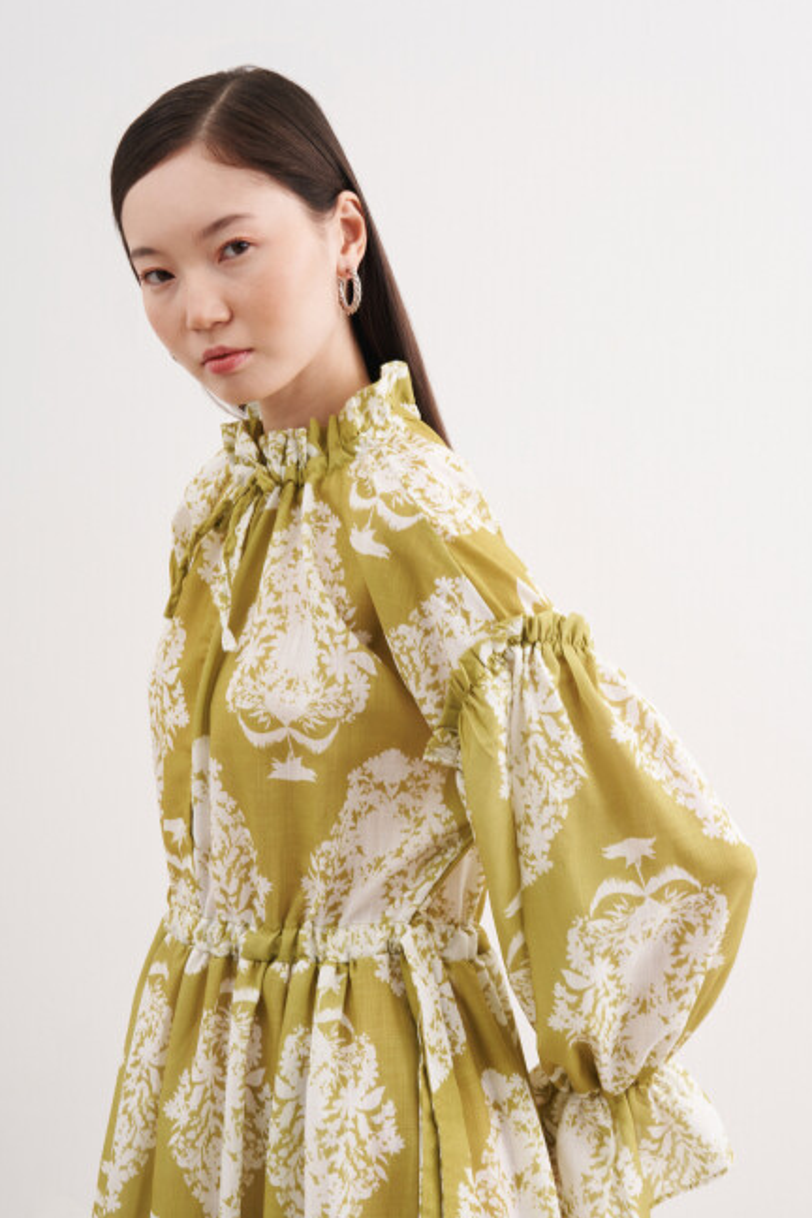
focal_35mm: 81
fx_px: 2740
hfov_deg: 16.9
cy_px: 635
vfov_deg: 25.1
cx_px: 404
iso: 400
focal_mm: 70
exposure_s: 1/160
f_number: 11
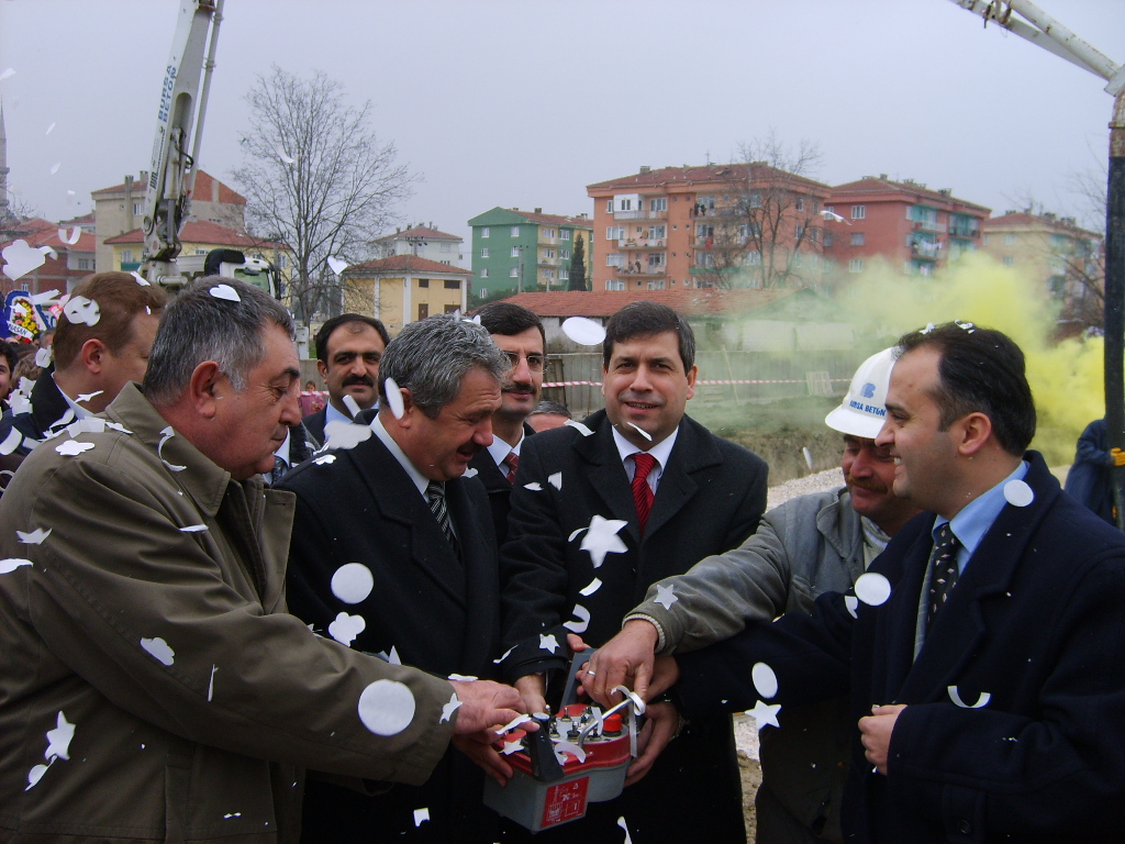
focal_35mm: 35
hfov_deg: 52.6
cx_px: 562
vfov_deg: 40.7
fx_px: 1137
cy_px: 422
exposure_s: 1/250
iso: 50
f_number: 2.8
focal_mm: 5.8
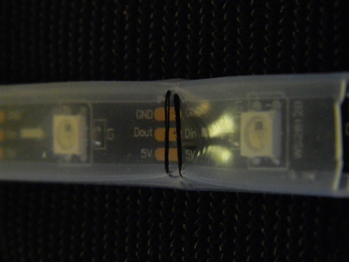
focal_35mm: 129
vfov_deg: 11.5
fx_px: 1301
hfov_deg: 15.3
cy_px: 131
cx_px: 174
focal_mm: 23.2
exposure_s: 1/6
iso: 200
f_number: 4.7
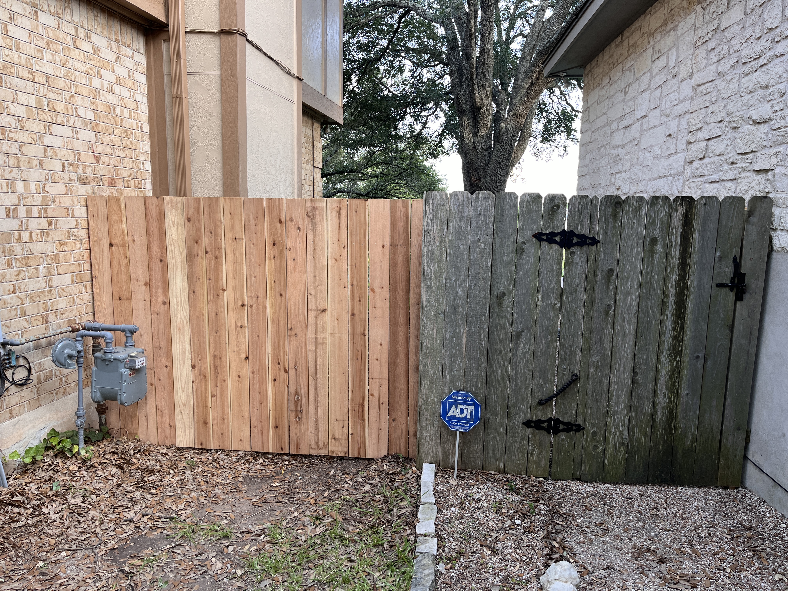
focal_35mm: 26
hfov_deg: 67.3
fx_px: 592
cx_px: 394
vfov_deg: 53.1
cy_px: 296
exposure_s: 1/122
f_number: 1.6
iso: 50
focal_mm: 5.1
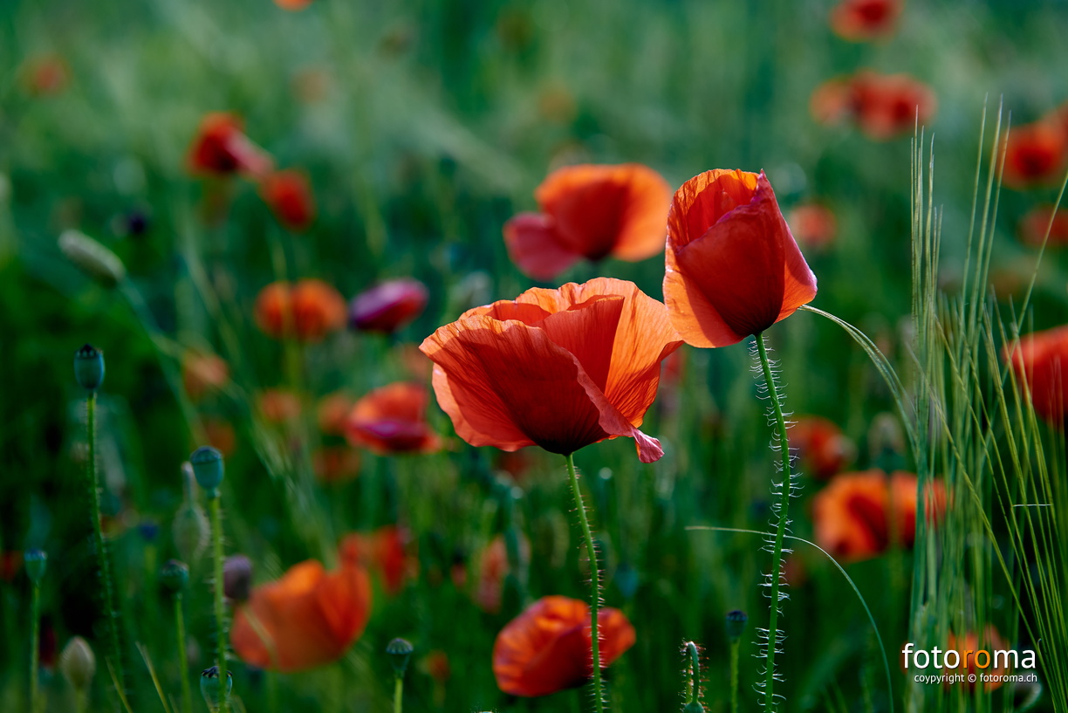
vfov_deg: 19.5
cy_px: 356
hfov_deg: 28.8
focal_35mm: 70
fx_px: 2077
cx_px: 534
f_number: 5.6
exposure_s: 1/250
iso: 200
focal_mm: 70
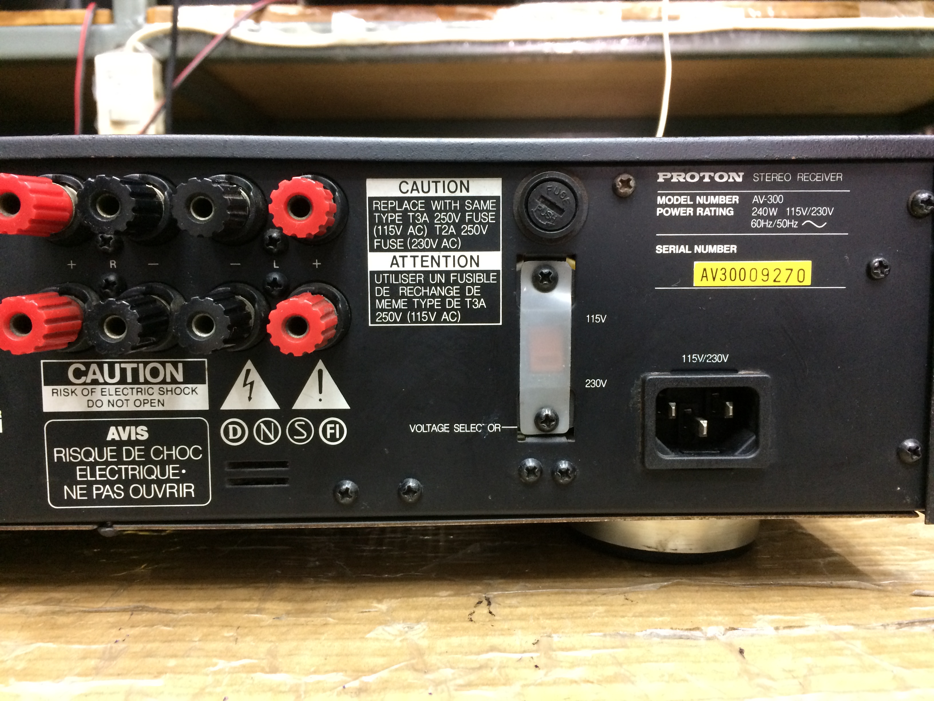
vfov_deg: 48.2
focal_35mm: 29
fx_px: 782
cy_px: 350
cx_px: 467
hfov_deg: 61.7
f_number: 2.2
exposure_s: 1/20
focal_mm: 4.15
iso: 250
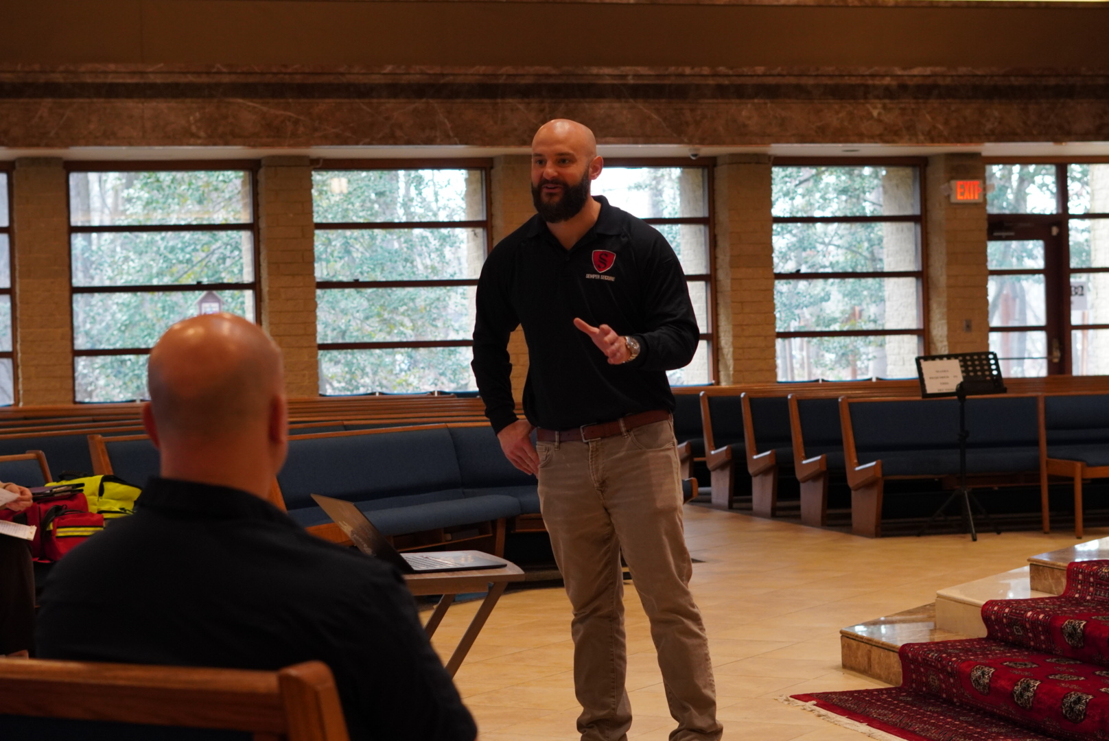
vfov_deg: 18.2
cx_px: 554
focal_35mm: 75
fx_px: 2312
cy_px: 370
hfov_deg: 27.0
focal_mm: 50
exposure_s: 1/160
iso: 1250
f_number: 4
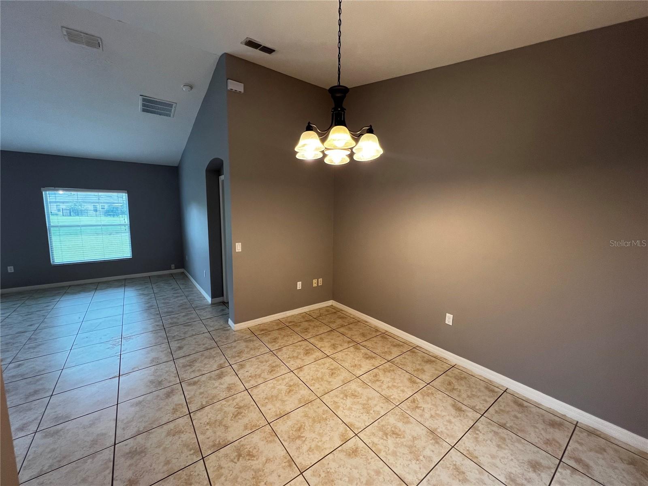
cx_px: 324
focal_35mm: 13
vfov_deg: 89.9
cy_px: 243
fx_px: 243
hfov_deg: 106.2
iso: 200
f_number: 1.8
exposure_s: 1/120
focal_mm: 1.57
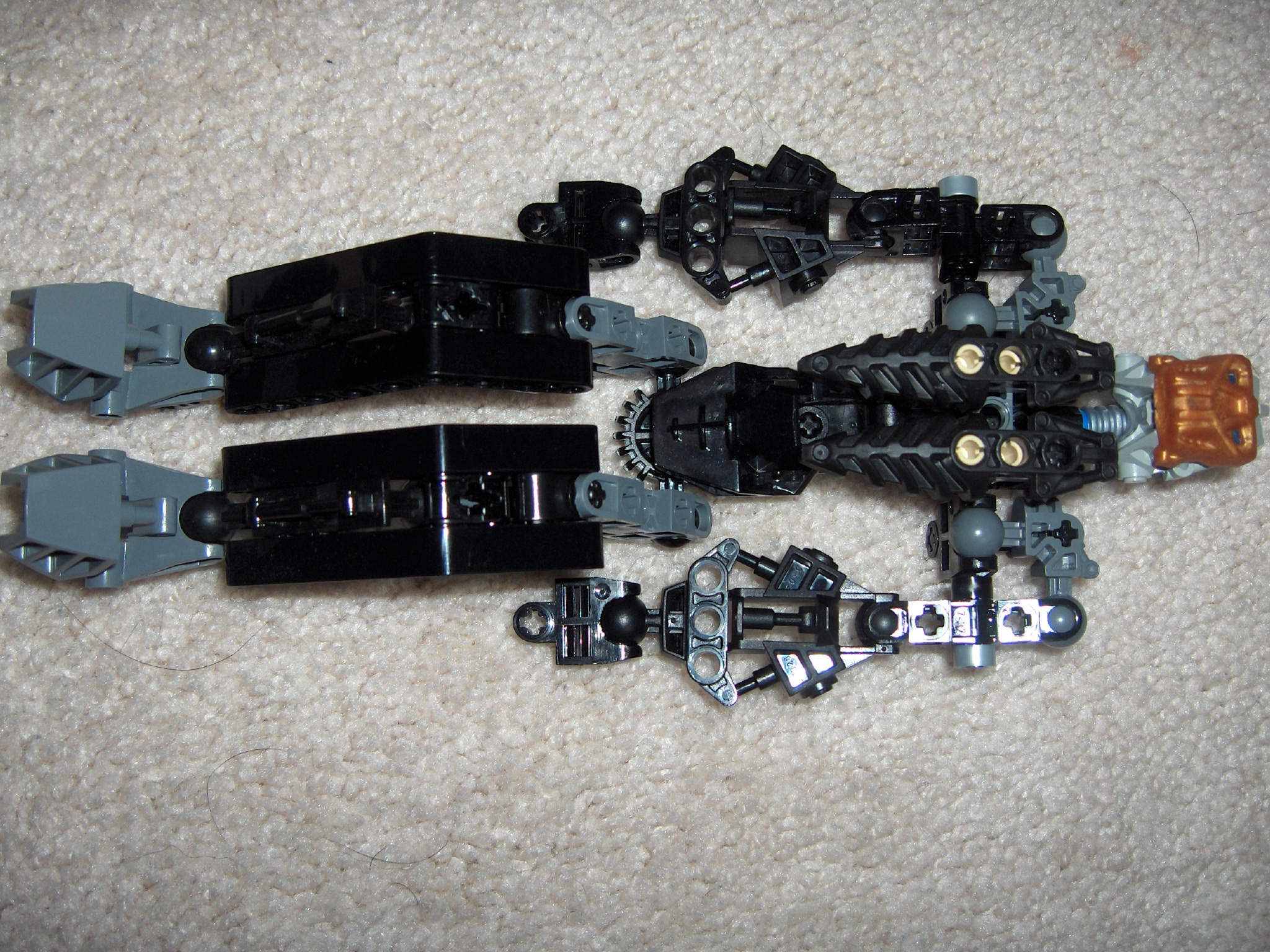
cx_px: 635
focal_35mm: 39
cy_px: 476
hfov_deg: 47.9
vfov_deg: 36.8
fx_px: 1431
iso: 100
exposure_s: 1/60
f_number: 2.8
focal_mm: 8
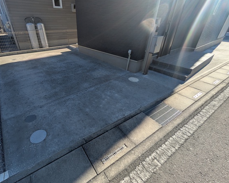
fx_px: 115
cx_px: 94
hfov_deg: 88.7
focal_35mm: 17
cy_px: 84
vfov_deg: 76.8
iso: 46
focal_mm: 1.83
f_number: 2.2
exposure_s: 1/1319
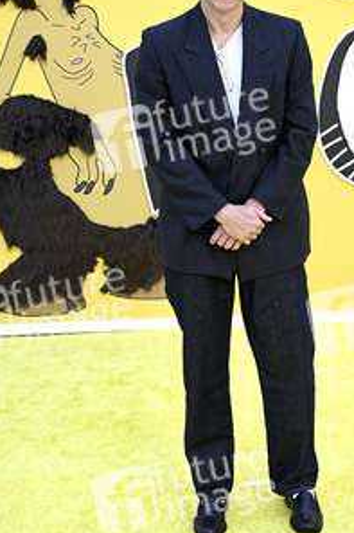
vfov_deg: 29.2
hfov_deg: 19.6
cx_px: 235
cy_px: 221
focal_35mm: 69
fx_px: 1019
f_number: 7.1
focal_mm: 51
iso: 640
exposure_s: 1/200
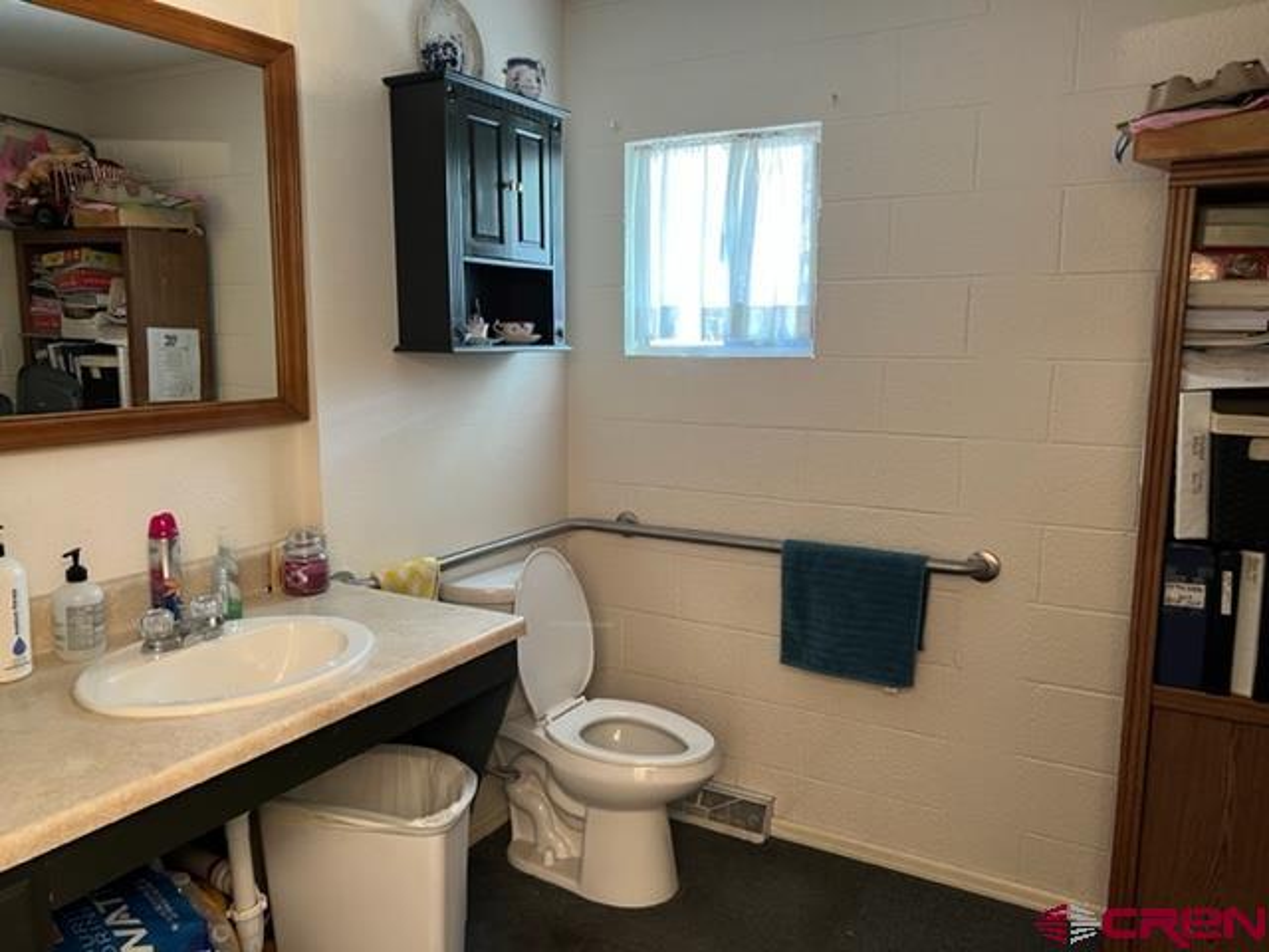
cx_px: 634
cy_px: 476
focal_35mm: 26
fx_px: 953
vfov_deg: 53.1
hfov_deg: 67.3
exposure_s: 1/60
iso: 500
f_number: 1.5
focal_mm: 5.7
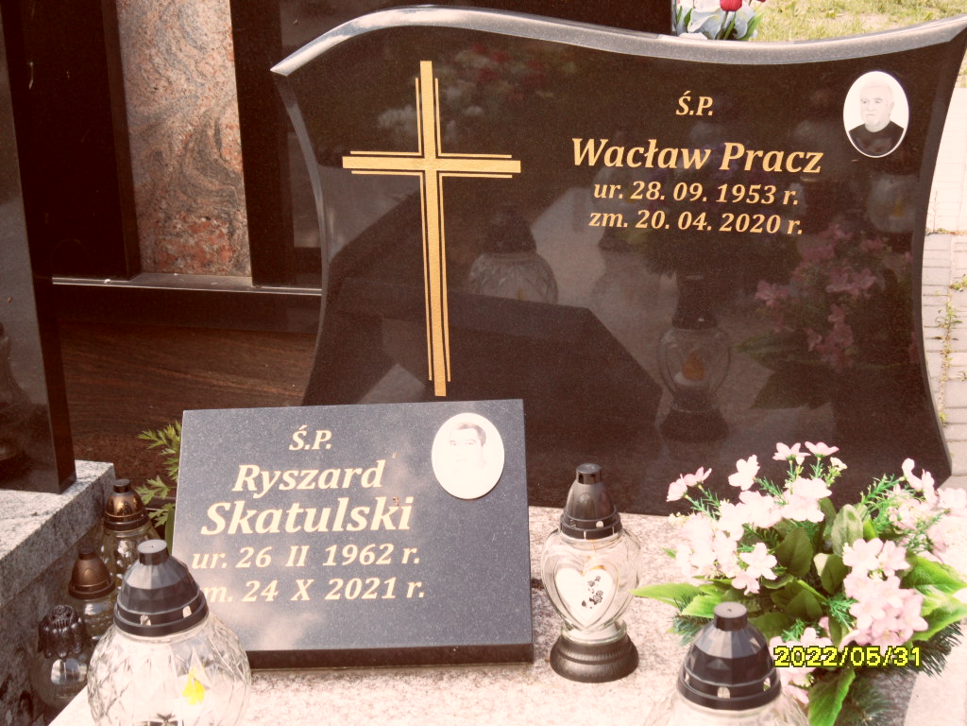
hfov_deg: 32.2
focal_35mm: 60
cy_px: 363
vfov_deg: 24.4
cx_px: 484
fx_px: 1676
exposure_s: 1/125
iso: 100
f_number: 4
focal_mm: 10.3
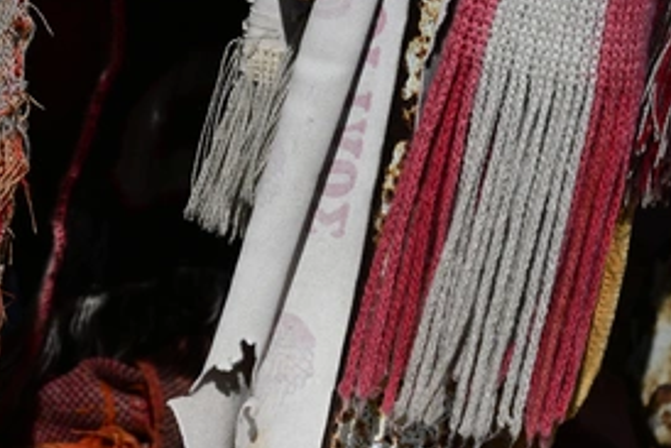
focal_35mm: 275
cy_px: 82
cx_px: 54
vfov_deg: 5.0
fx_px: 5128
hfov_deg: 7.5
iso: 320
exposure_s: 1/2000
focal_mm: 116
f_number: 11
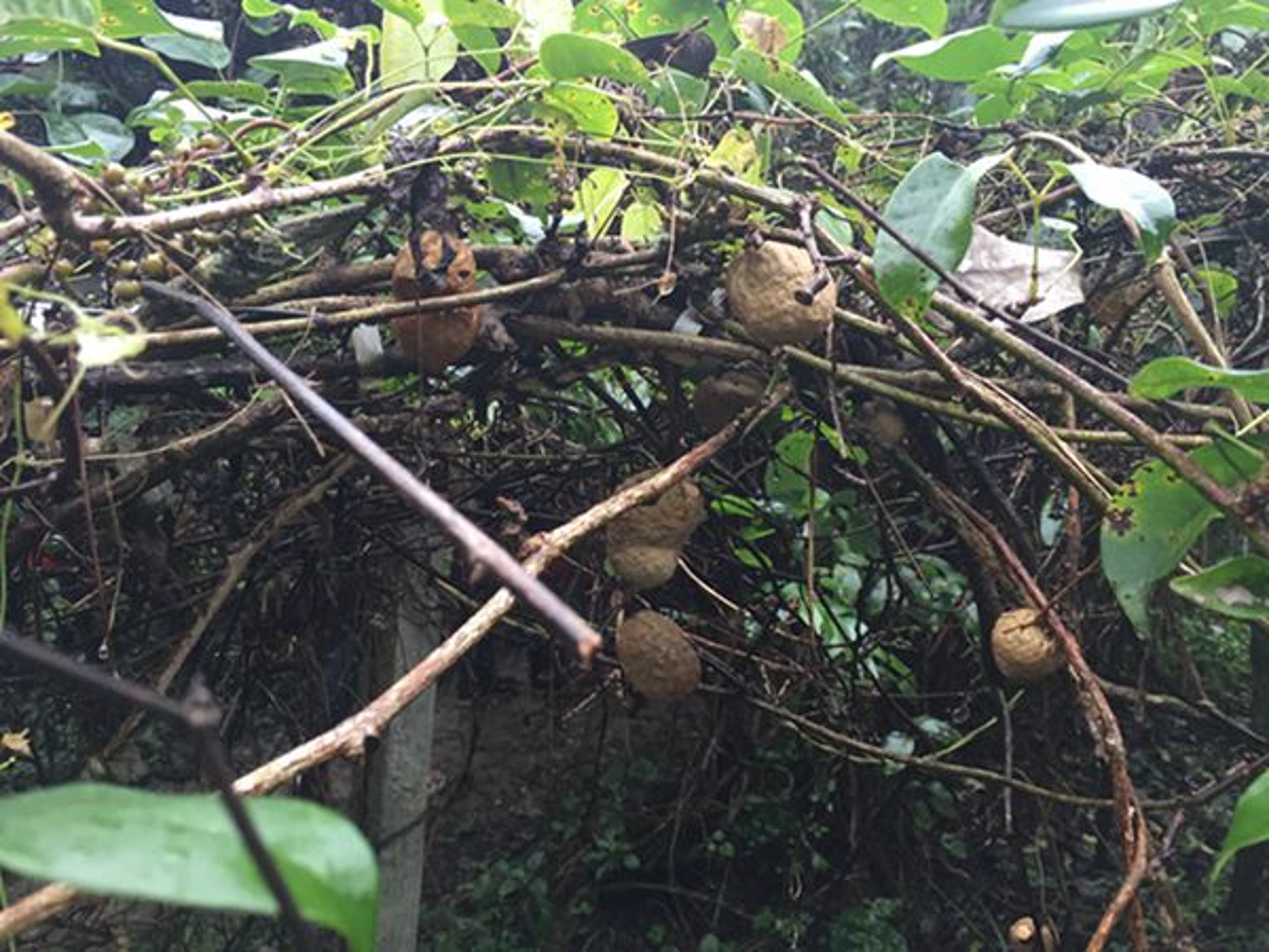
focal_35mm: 29
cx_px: 634
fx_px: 1063
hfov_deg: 61.7
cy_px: 476
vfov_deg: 48.2
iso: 160
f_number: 2.2
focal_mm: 4.15
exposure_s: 1/33
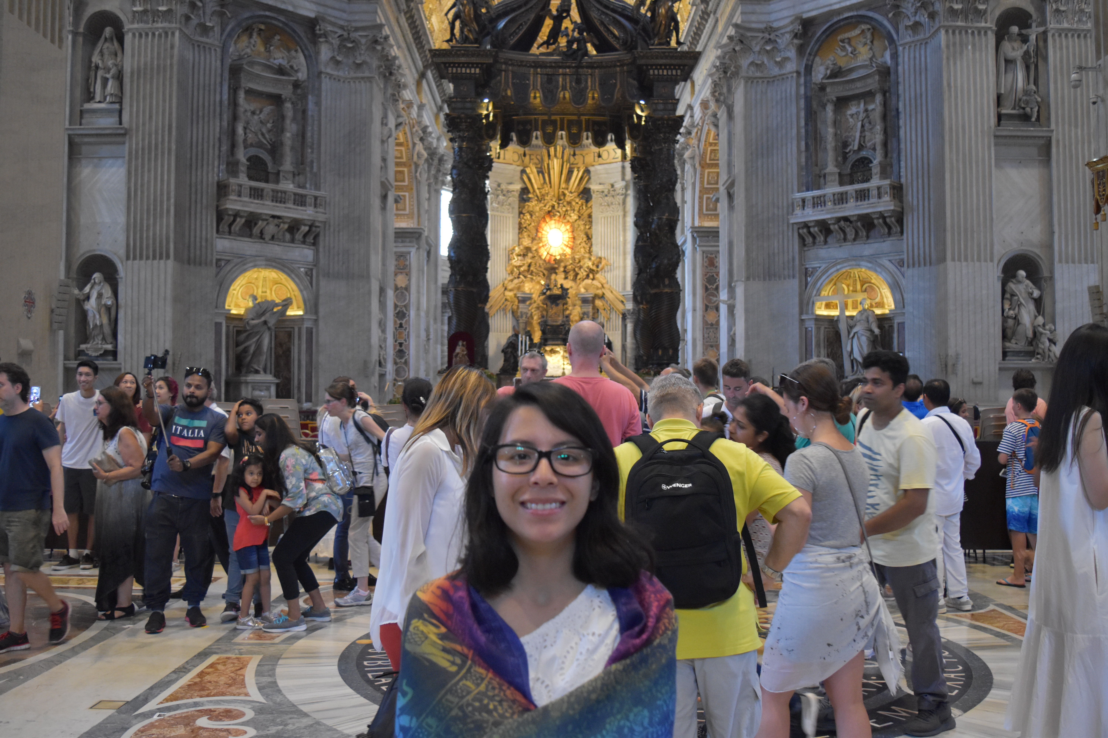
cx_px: 554
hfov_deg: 57.2
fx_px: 1016
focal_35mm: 33
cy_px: 369
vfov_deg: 40.0
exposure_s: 1/60
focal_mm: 22
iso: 2200
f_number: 3.8
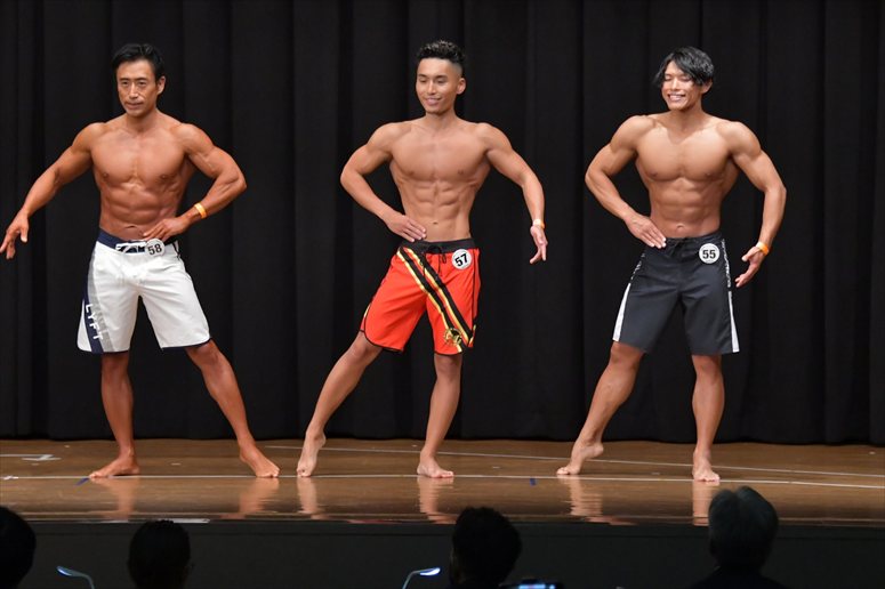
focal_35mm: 202
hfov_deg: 10.2
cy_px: 294
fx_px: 4963
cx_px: 442
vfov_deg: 6.8
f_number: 5.6
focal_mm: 135
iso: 6400
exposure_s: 1/400
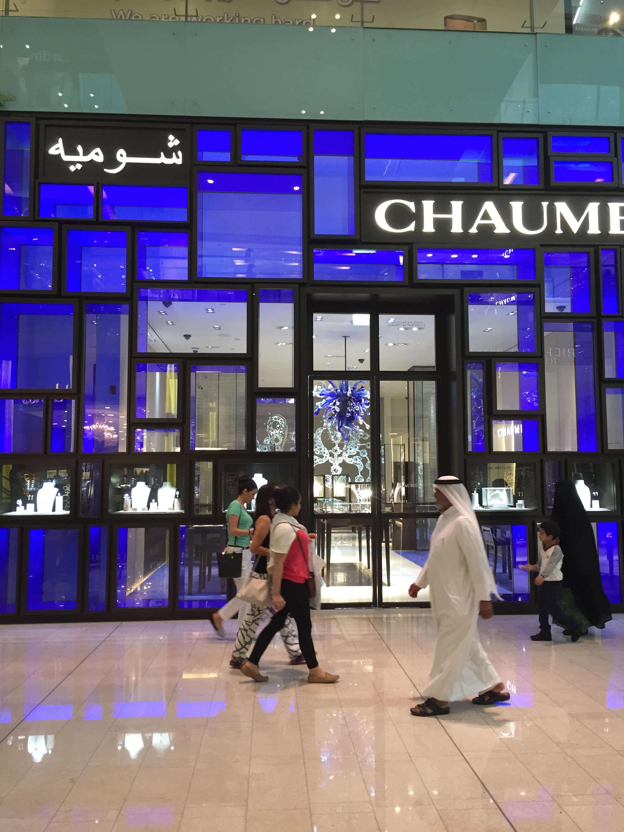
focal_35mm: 29
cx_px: 312
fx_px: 697
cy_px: 416
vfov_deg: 61.7
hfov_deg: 48.2
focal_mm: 4.15
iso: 80
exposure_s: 1/30
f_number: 2.2
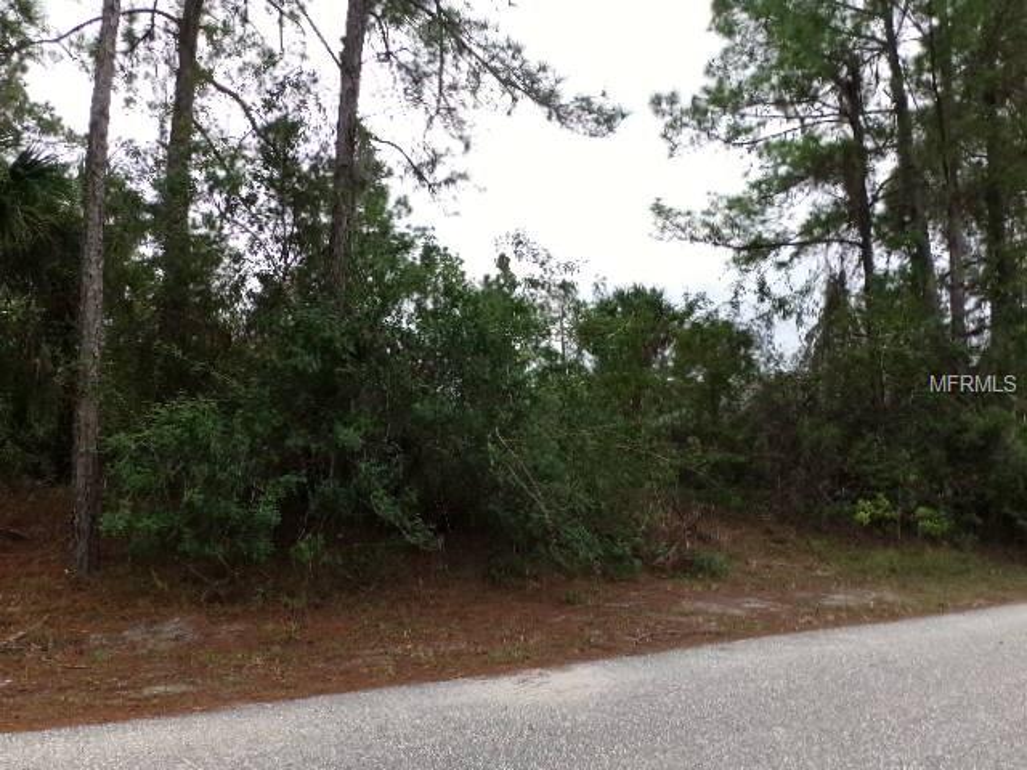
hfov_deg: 67.3
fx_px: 771
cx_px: 514
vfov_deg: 53.1
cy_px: 385
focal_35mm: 26
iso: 100
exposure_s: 1/70
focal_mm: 4.7
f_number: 7.52
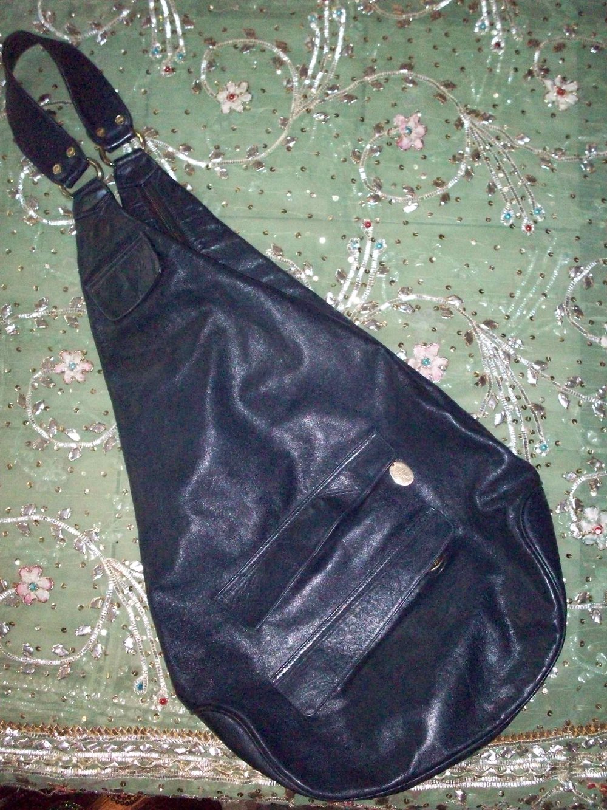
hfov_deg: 38.7
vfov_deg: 50.1
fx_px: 865
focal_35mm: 37
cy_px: 405
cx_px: 304
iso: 800
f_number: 2.8
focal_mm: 6.2
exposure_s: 1/128
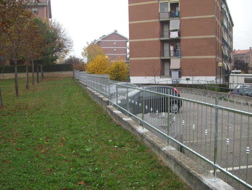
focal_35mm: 38
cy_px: 95
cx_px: 126
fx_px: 277
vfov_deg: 37.7
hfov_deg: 49.0
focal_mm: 6.2
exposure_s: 1/160
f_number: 2.7
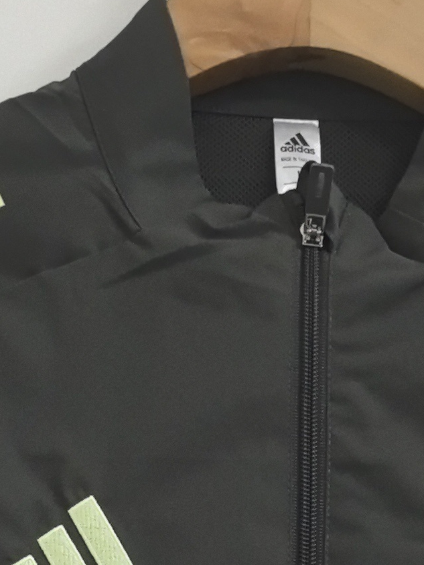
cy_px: 1056
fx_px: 2139
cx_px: 320
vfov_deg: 13.4
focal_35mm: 131
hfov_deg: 11.3
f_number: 2
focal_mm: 6.98
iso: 500
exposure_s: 1/33.3
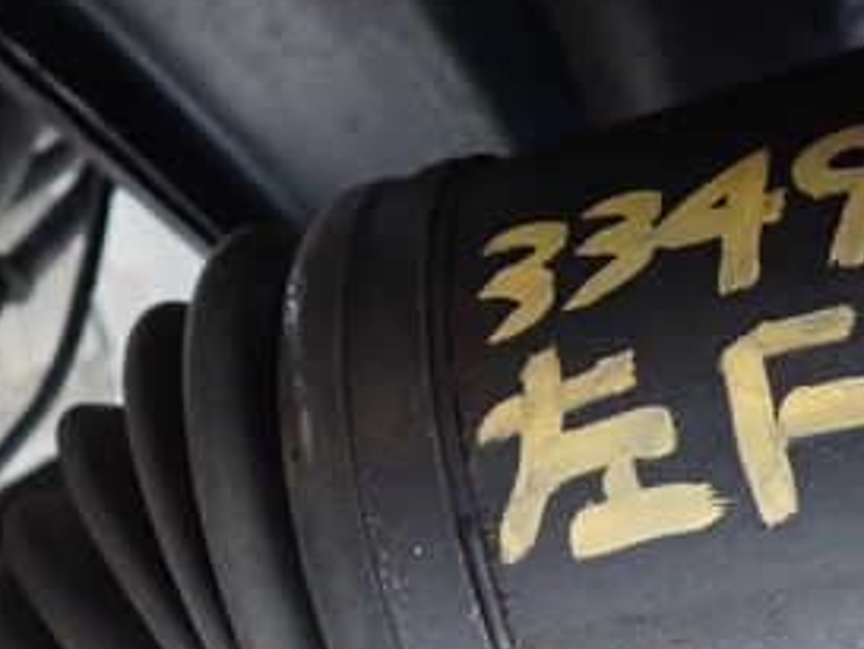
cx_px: 548
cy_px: 440
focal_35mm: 55
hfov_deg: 34.7
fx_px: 1373
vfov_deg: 26.4
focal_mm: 4.5
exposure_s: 1/20
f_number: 2
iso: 800
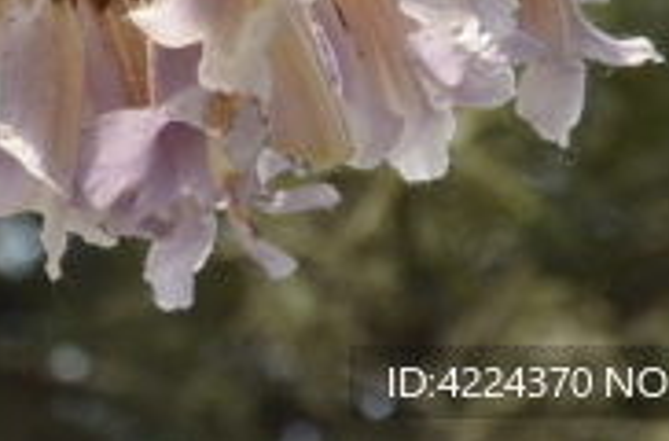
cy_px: -790
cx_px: -684
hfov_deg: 4.6
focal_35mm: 439
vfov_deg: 3.1
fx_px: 8130
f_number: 8
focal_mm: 52
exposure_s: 1/250
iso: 180
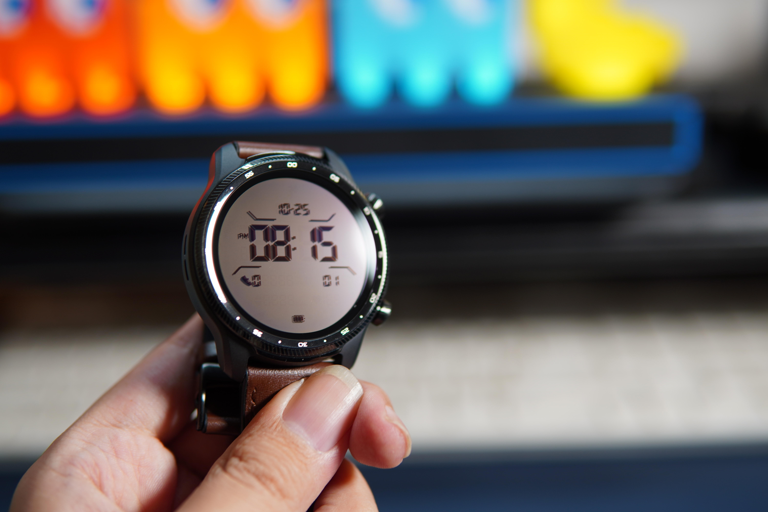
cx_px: 384
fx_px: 960
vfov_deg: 29.9
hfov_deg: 43.6
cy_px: 256
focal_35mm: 45
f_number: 2
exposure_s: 1/50
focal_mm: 30
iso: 100
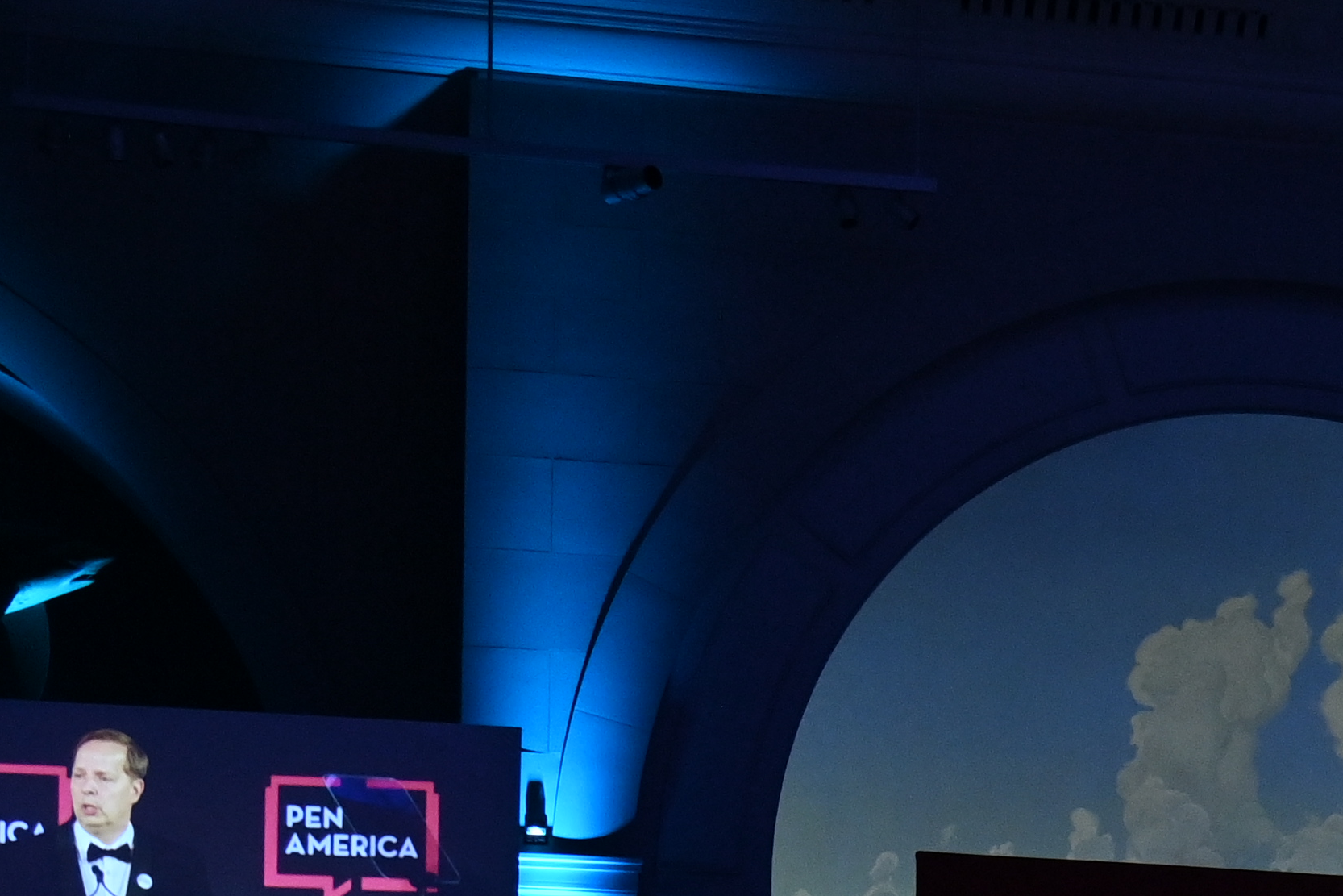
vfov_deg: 10.5
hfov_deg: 15.5
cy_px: 1213
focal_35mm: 127
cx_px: 1641
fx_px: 4738
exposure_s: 1/80
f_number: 5
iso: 2500
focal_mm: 38
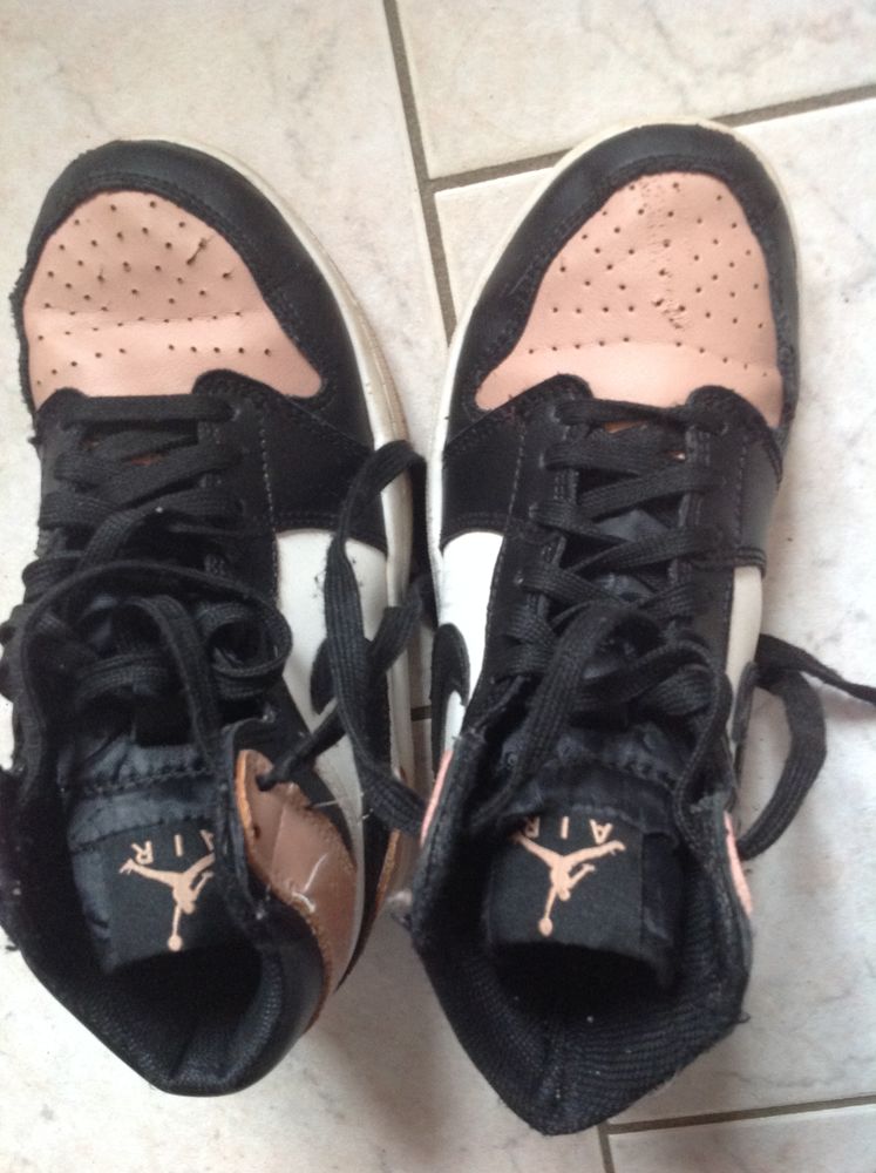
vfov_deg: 52.7
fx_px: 1184
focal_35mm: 35
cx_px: 438
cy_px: 586
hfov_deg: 40.6
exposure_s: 1/15
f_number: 2.4
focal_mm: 4.28
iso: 250
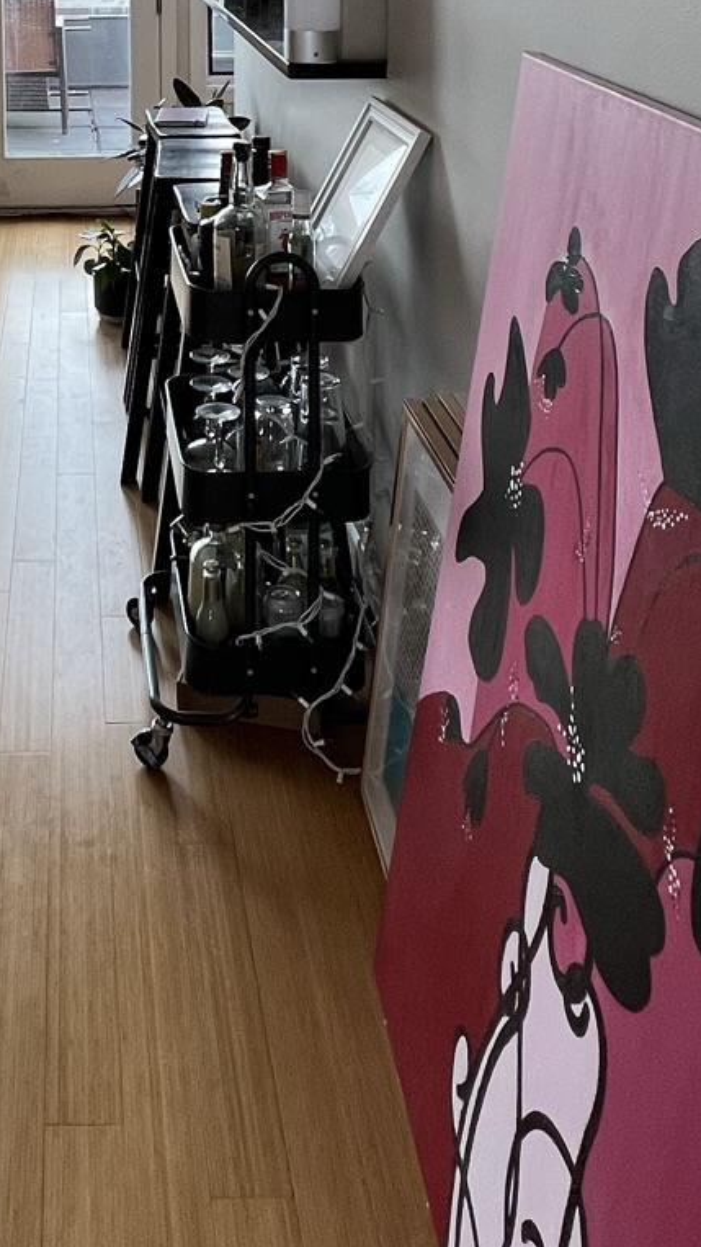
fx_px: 1256
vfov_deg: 44.0
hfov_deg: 29.8
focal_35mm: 38
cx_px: 62
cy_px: -33
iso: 80
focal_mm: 1.57
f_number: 1.8
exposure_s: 1/120
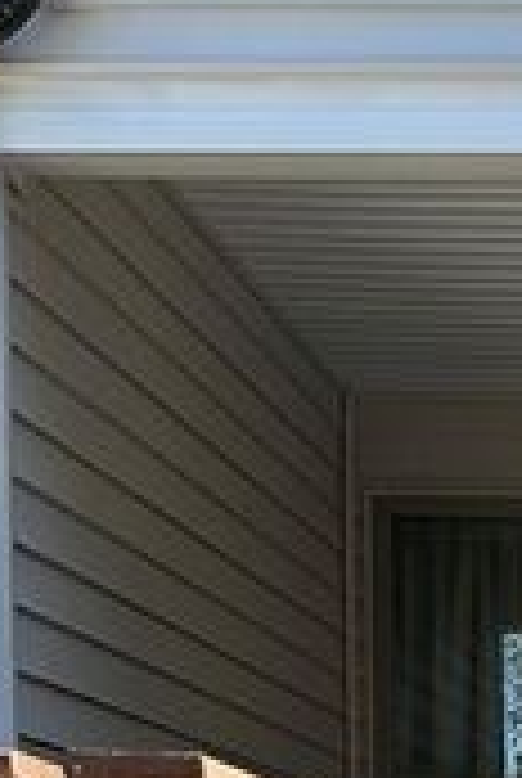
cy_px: 1221
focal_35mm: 96
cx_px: 770
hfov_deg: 13.5
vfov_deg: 18.4
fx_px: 2080
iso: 80
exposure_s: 1/1562
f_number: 1.78
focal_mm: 6.86
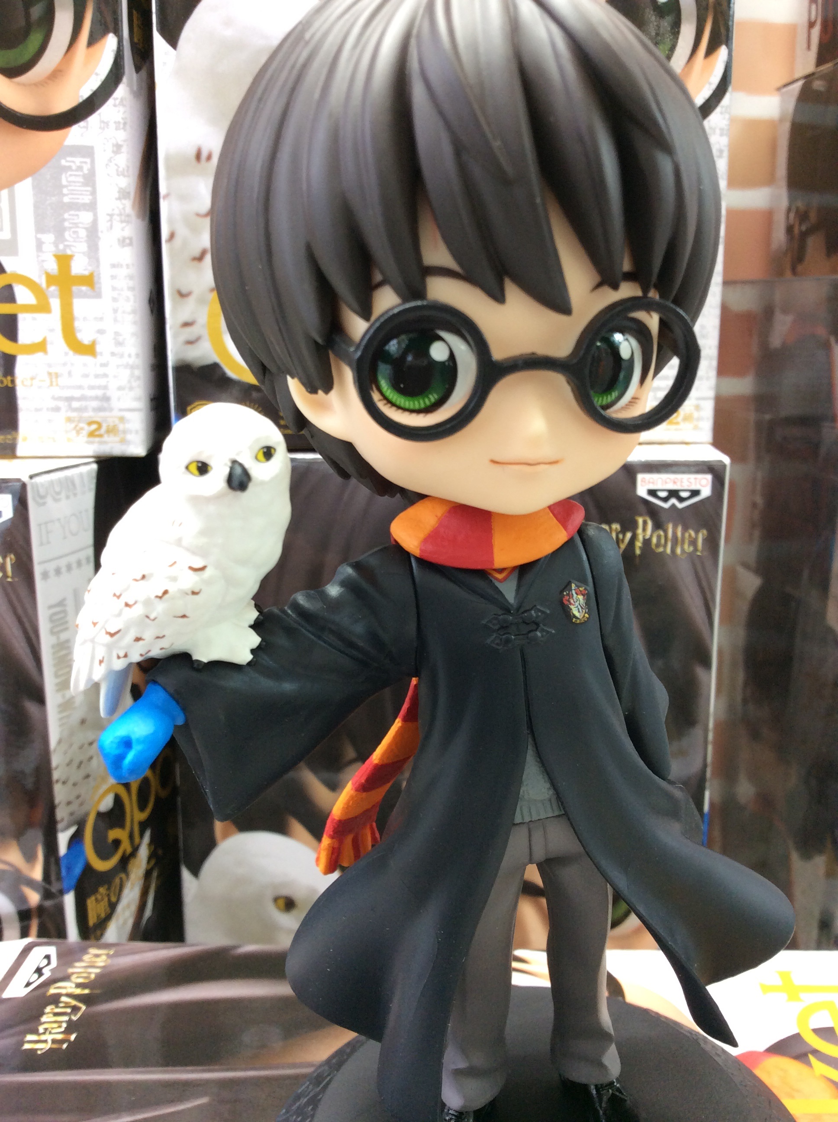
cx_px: 419
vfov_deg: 56.9
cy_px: 561
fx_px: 1036
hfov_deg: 44.1
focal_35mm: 32
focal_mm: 3.3
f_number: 2.4
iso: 64
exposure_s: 1/24
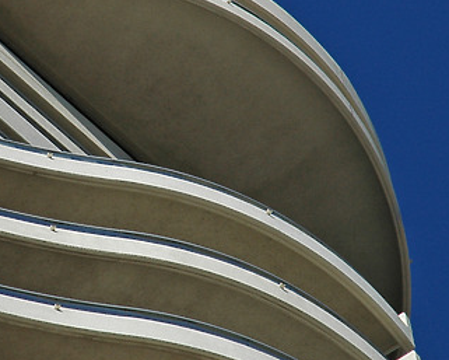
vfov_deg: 2.6
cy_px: 123
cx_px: 28
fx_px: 7869
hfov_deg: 3.3
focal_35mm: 592
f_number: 8
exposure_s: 1/1000
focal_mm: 150
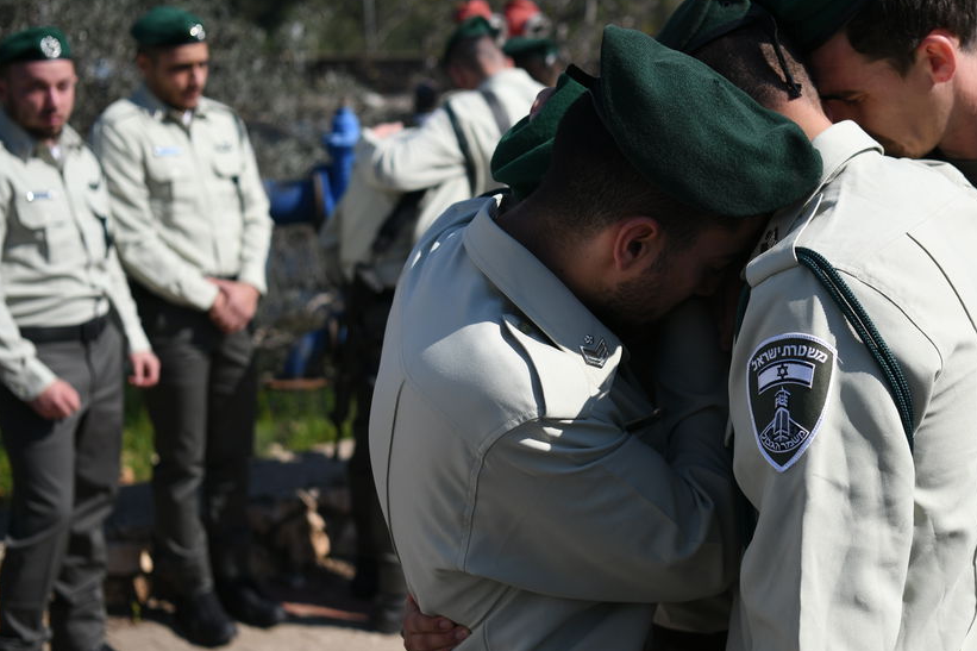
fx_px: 1574
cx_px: 751
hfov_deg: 33.7
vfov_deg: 23.4
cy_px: 347
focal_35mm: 58
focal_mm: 34
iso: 110
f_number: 2.8
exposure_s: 1/2500
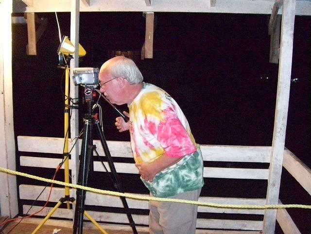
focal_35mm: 36
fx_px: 323
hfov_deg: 51.4
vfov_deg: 39.7
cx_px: 156
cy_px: 117
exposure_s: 1/60
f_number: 2.7
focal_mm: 6
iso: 1250
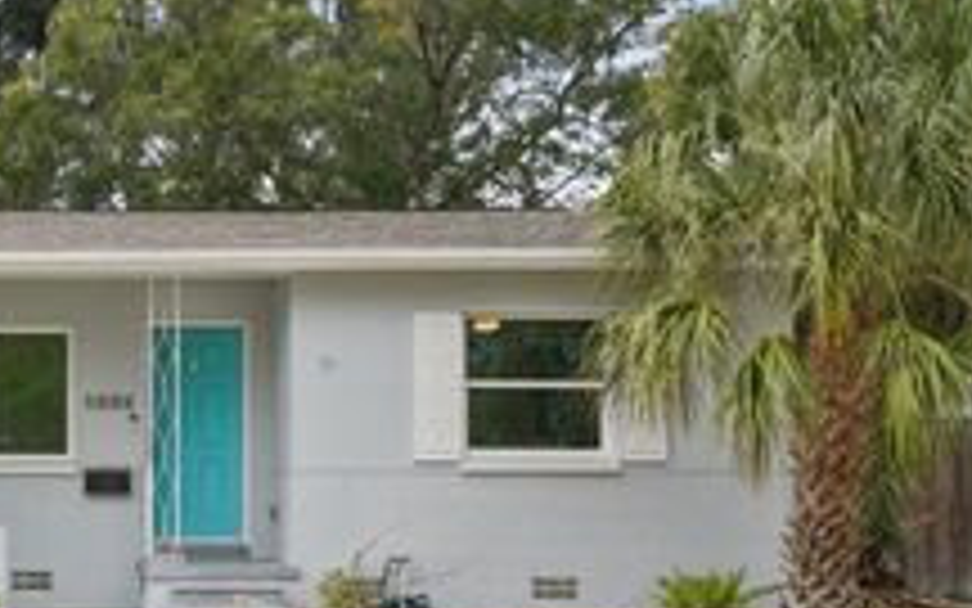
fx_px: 1594
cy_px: 484
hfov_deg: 32.0
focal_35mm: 60
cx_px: 63
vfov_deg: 21.3
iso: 100
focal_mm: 17
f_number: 8
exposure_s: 1/90
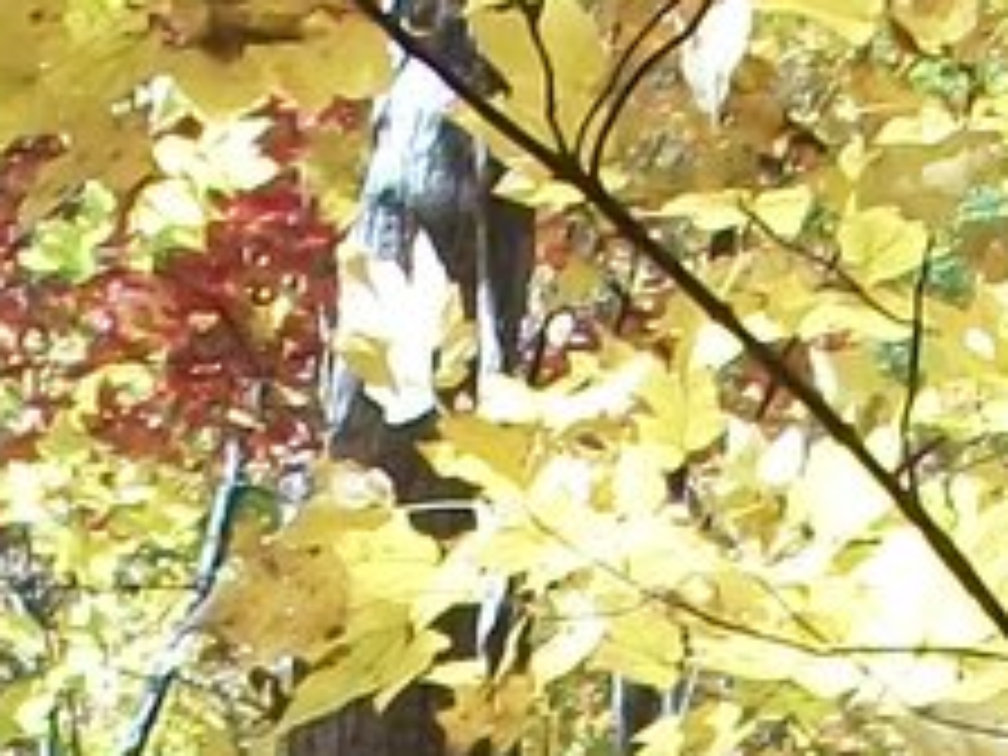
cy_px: 1717
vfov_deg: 6.2
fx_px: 6697
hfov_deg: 8.6
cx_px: 439
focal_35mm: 230
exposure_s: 1/160
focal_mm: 5.7
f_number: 2.8
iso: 80
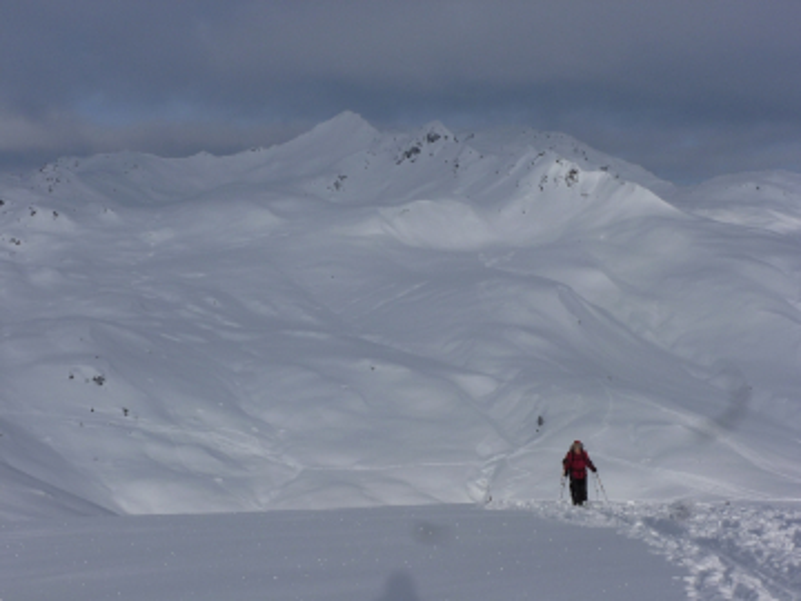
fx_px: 1134
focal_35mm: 49
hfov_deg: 38.9
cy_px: 300
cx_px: 400
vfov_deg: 29.7
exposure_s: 1/1000
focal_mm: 8.7
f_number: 5.6
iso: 100
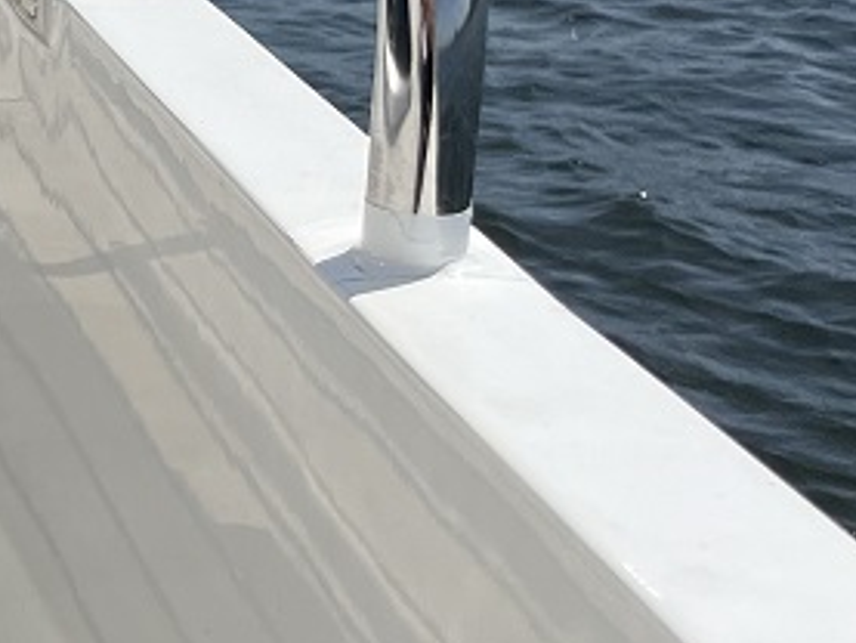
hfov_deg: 16.8
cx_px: -701
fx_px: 2375
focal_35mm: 96
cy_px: -31
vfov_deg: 15.1
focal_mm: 5.1
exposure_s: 1/7353
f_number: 1.6
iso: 50
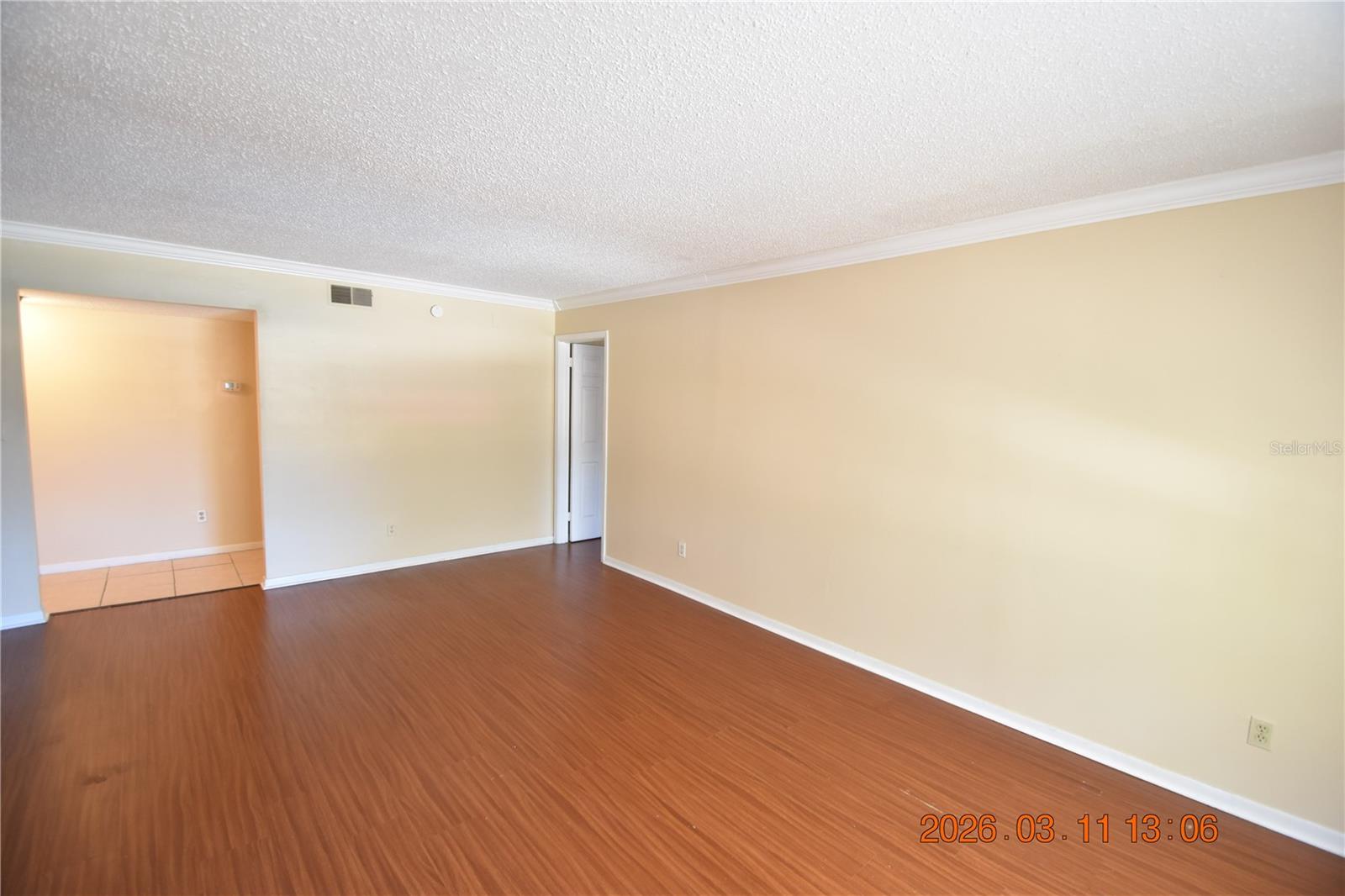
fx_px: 560
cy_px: 448
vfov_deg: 77.3
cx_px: 672
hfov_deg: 100.4
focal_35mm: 15
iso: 800
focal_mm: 10
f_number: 3.5
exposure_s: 1/30
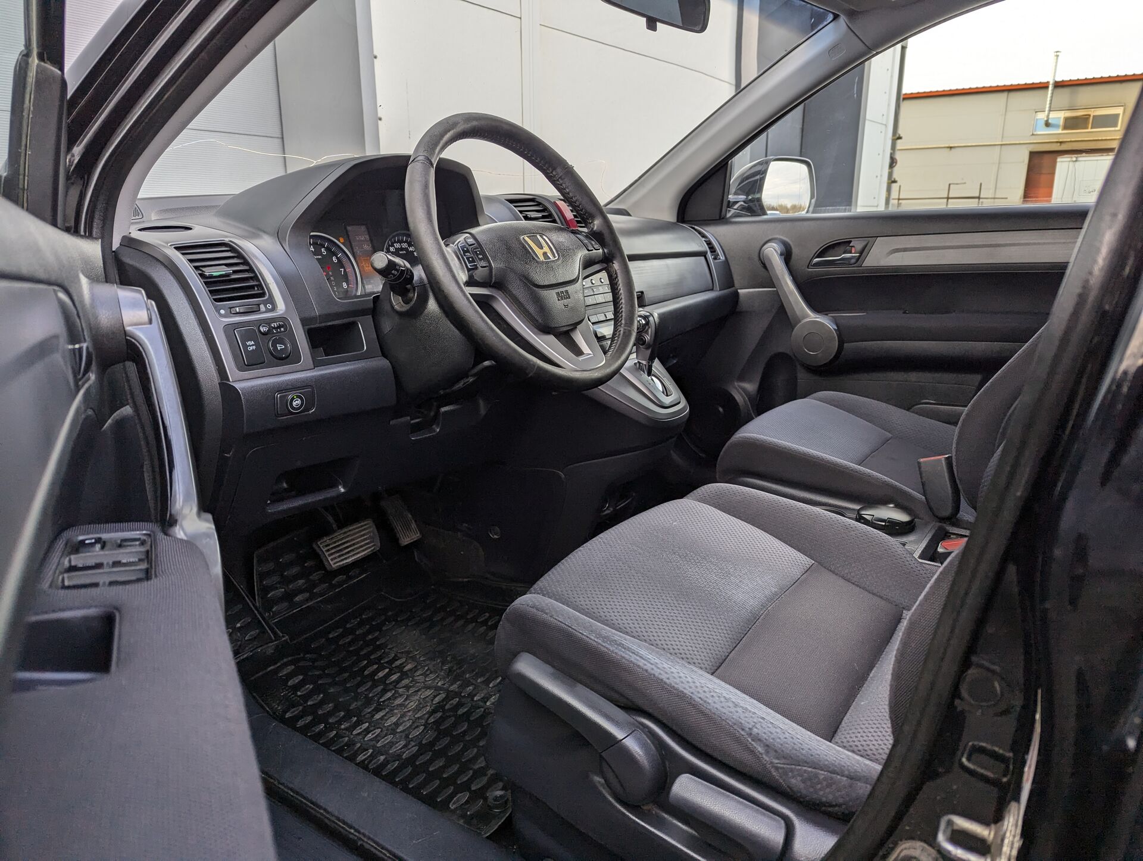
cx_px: 572
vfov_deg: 56.9
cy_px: 430
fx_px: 794
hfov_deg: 71.5
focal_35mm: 24
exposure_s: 1/143
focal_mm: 6.81
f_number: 1.85
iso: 39
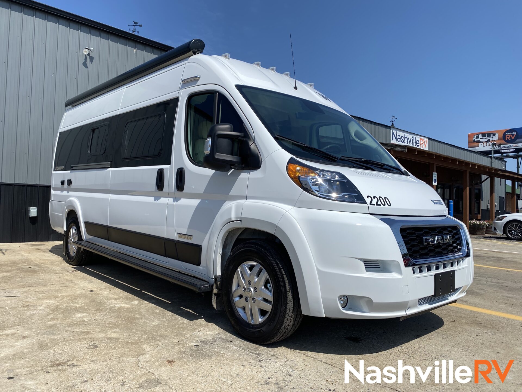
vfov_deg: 53.1
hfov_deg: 67.3
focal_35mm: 26
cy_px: 196
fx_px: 392
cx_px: 261
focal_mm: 4.25
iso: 32
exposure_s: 1/5025
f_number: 1.8
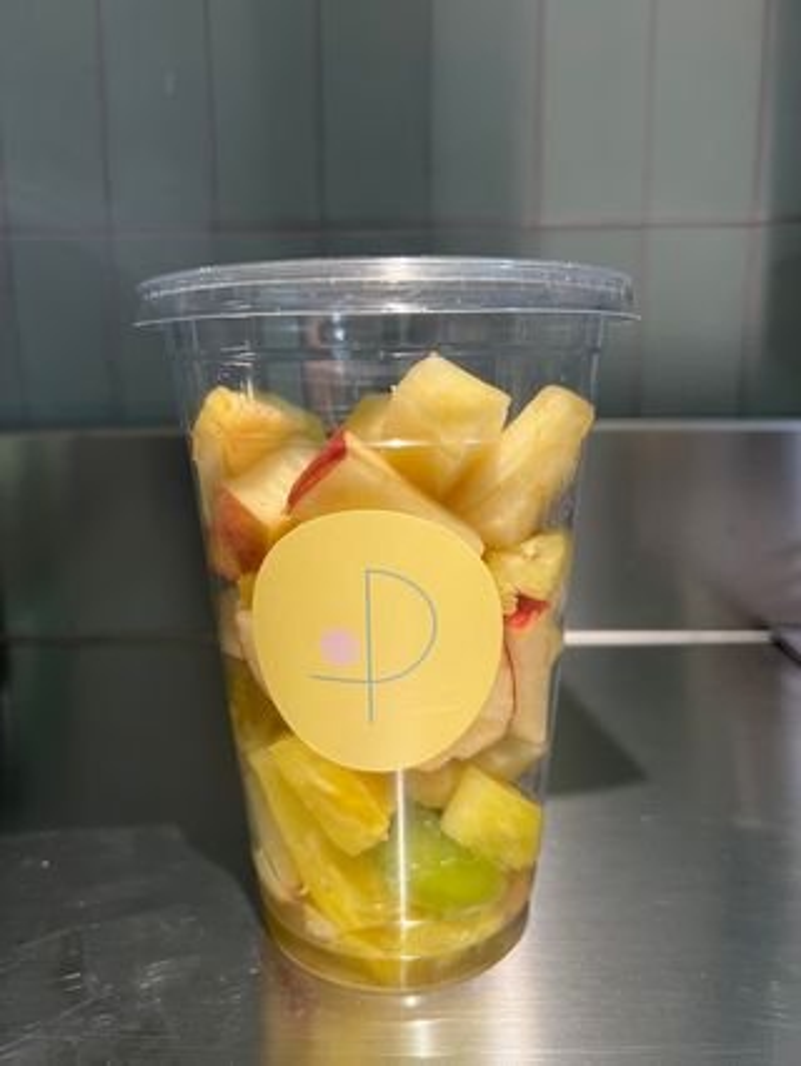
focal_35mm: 26
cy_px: 533
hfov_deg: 53.1
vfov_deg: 67.3
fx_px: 801
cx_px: 400
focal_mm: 5.7
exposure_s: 1/50
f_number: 1.5
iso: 160
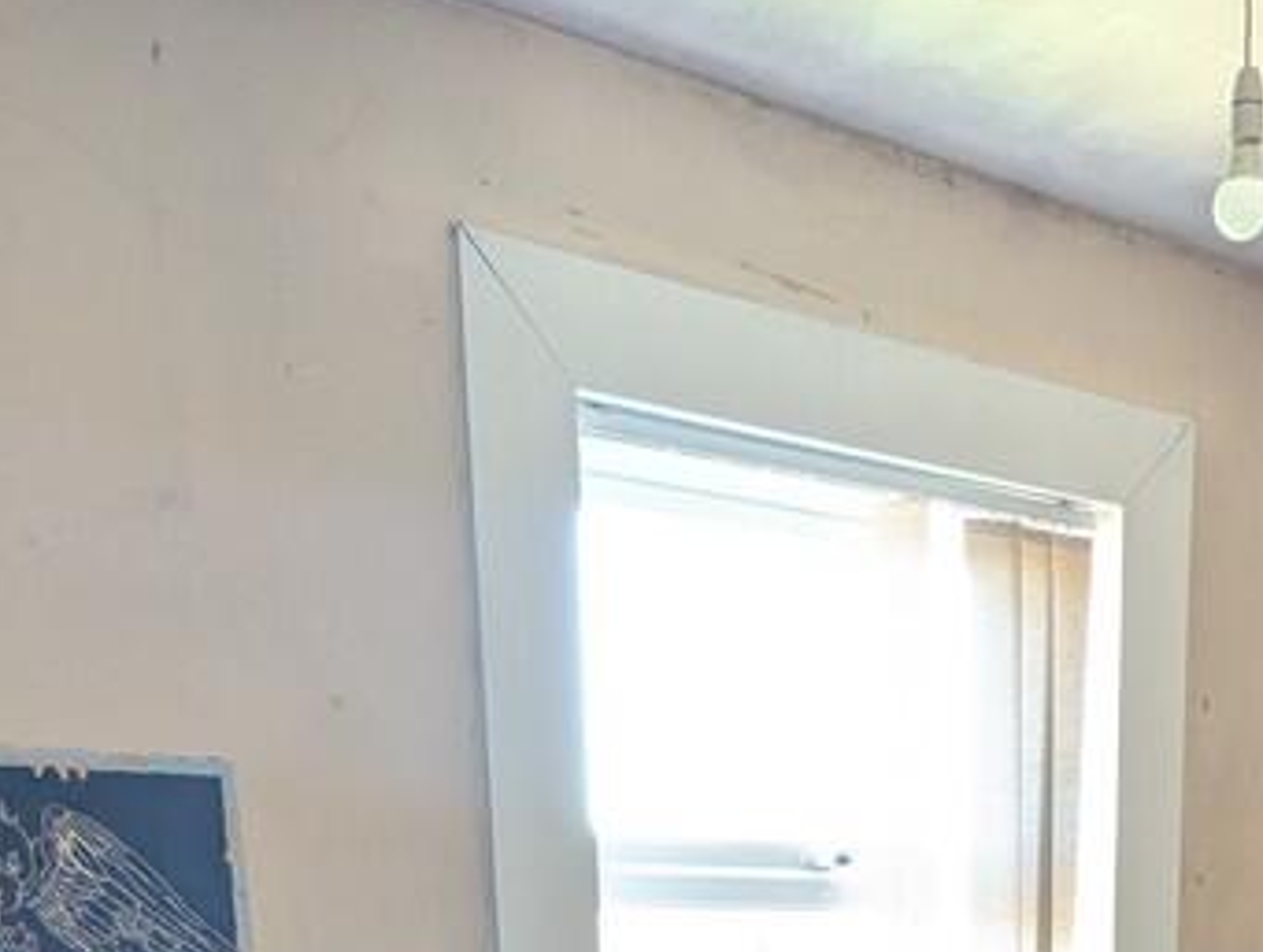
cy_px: 1406
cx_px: 978
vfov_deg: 24.2
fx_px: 1754
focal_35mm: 48
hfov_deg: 38.4
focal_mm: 2.35
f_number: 2.2
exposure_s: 1/37.9
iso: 222
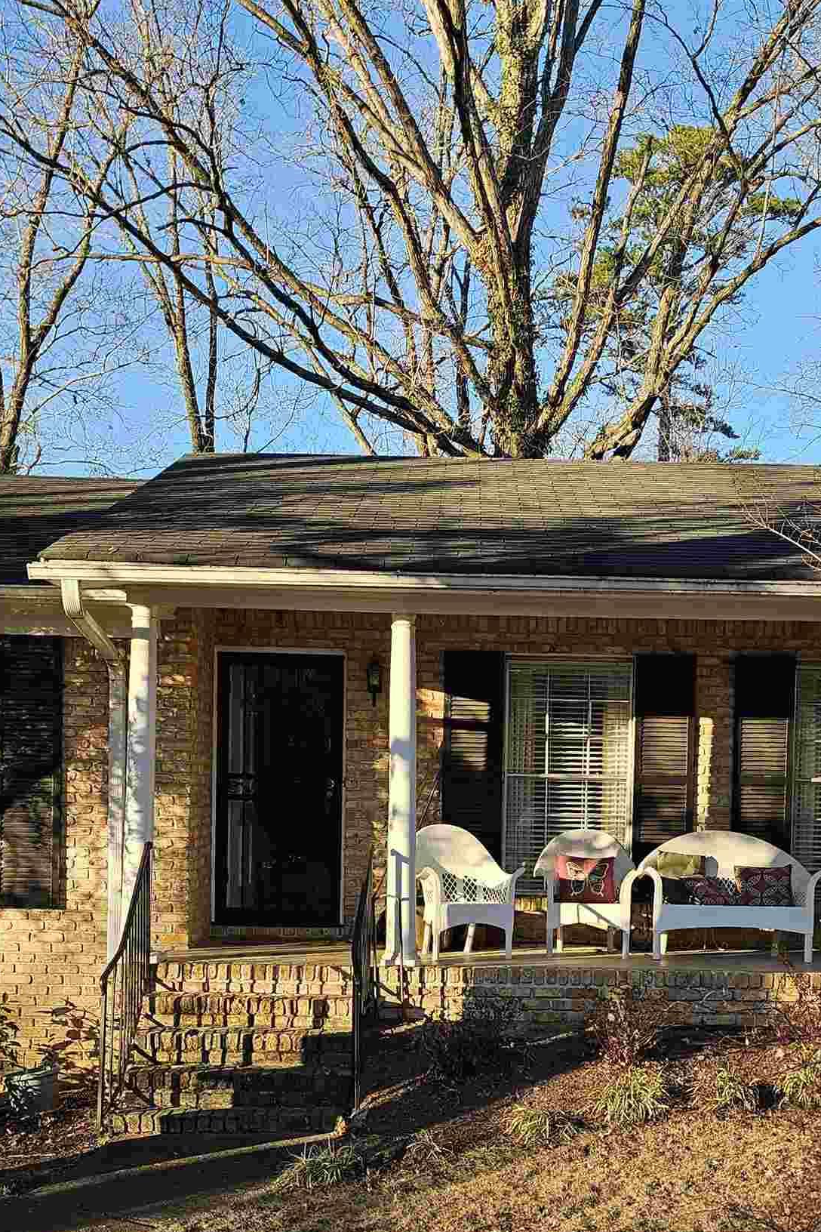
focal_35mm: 47
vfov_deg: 41.1
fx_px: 1608
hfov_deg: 28.5
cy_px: 868
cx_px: 536
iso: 50
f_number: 1.8
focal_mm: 5
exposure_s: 1/648
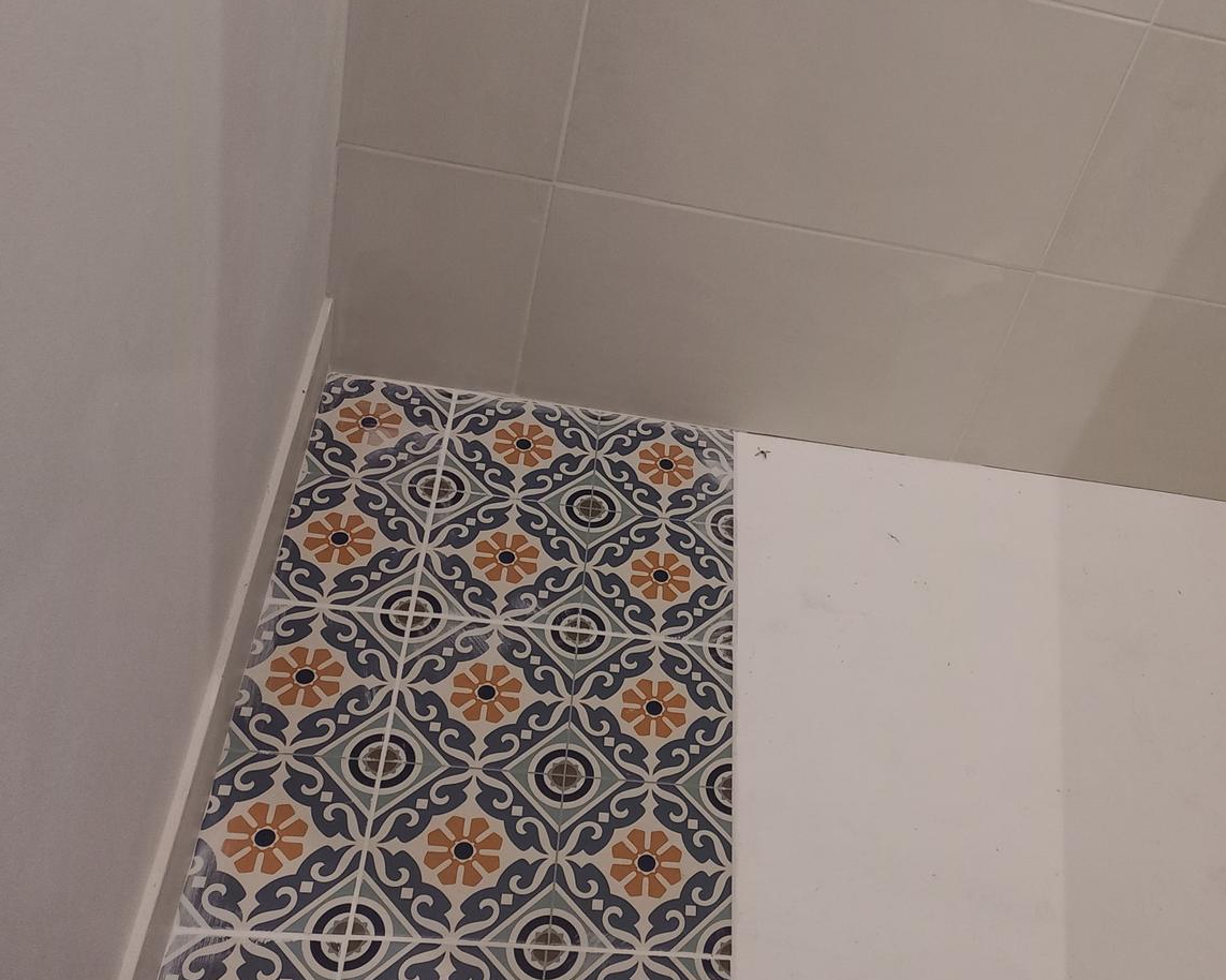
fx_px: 1487
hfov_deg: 43.9
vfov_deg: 36.1
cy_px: 335
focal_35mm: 41
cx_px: 859
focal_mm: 4.65
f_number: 1.8
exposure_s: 1/33.3
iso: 400
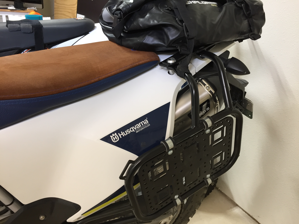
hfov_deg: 61.7
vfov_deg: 48.2
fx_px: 250
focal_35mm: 29
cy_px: 112
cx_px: 150
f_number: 2.2
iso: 80
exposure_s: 1/30
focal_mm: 4.15
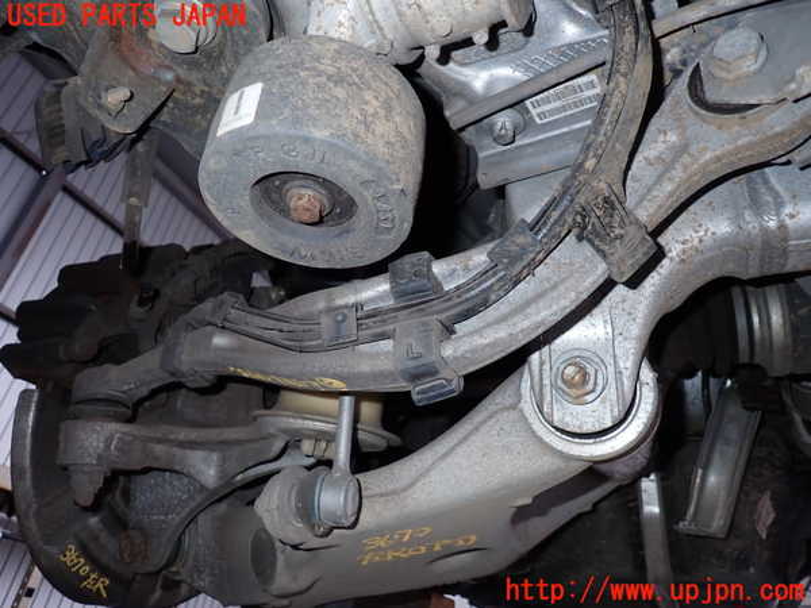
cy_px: 304
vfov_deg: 54.9
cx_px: 406
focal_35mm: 25
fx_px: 586
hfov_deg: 69.4
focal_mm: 4.5
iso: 200
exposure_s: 1/30
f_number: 2
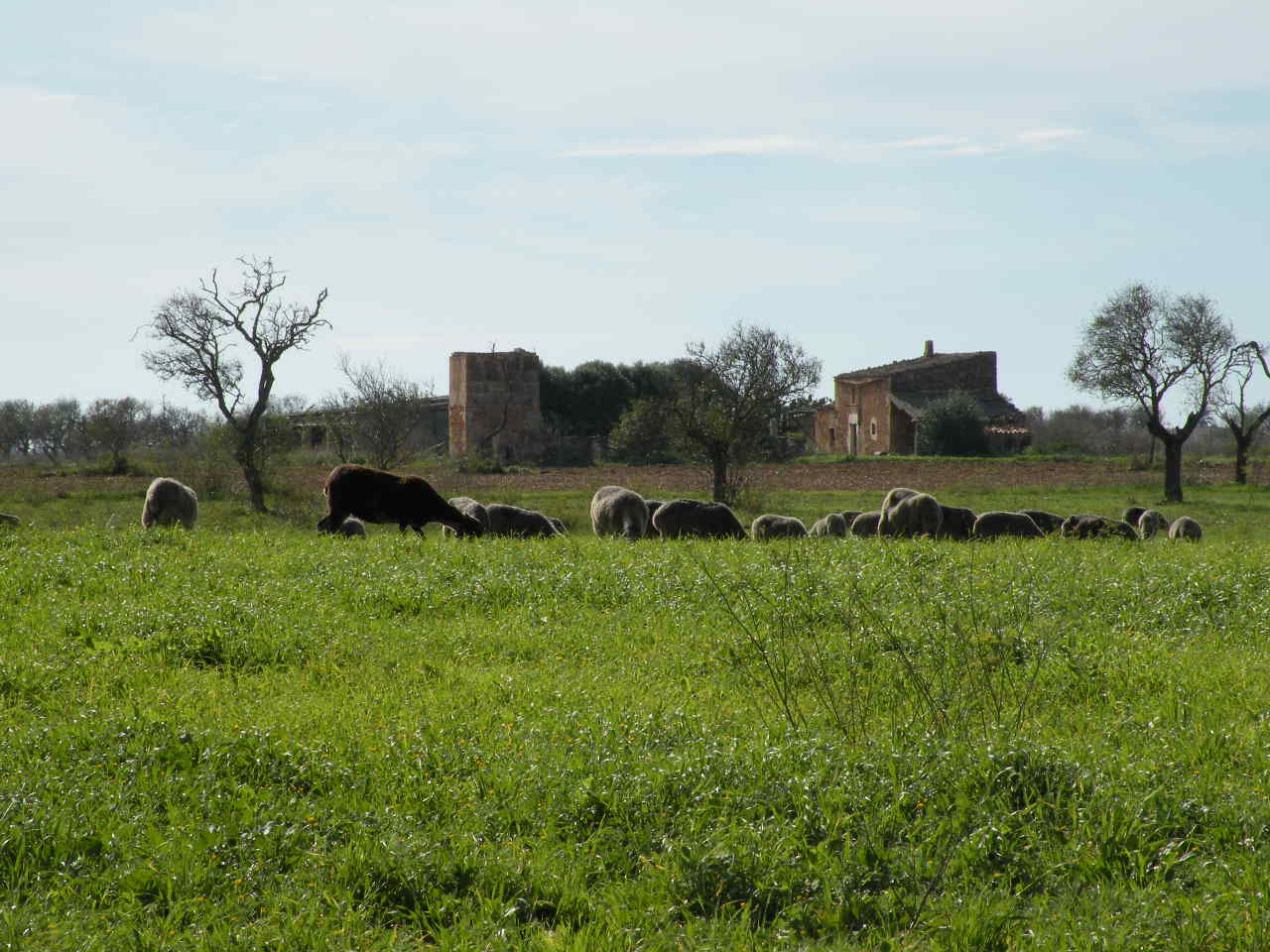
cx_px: 635
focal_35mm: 188
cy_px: 476
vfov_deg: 7.9
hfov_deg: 10.5
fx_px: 6897
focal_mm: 33.3
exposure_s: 1/300
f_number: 8
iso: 64
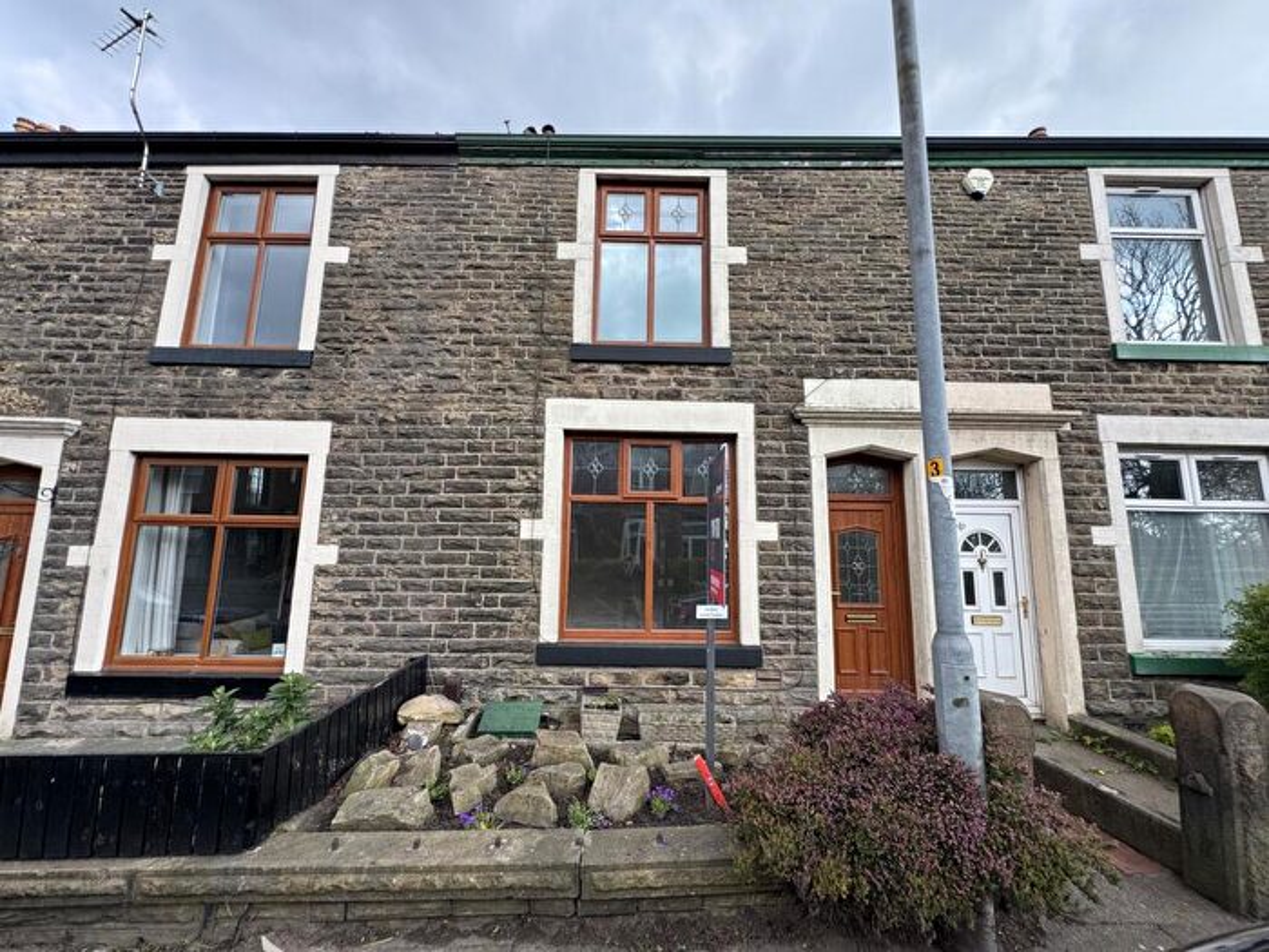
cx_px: 634
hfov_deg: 102.1
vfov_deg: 85.7
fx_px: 513
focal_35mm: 14
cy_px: 476
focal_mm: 2.22
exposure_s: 1/202
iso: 40
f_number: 2.2
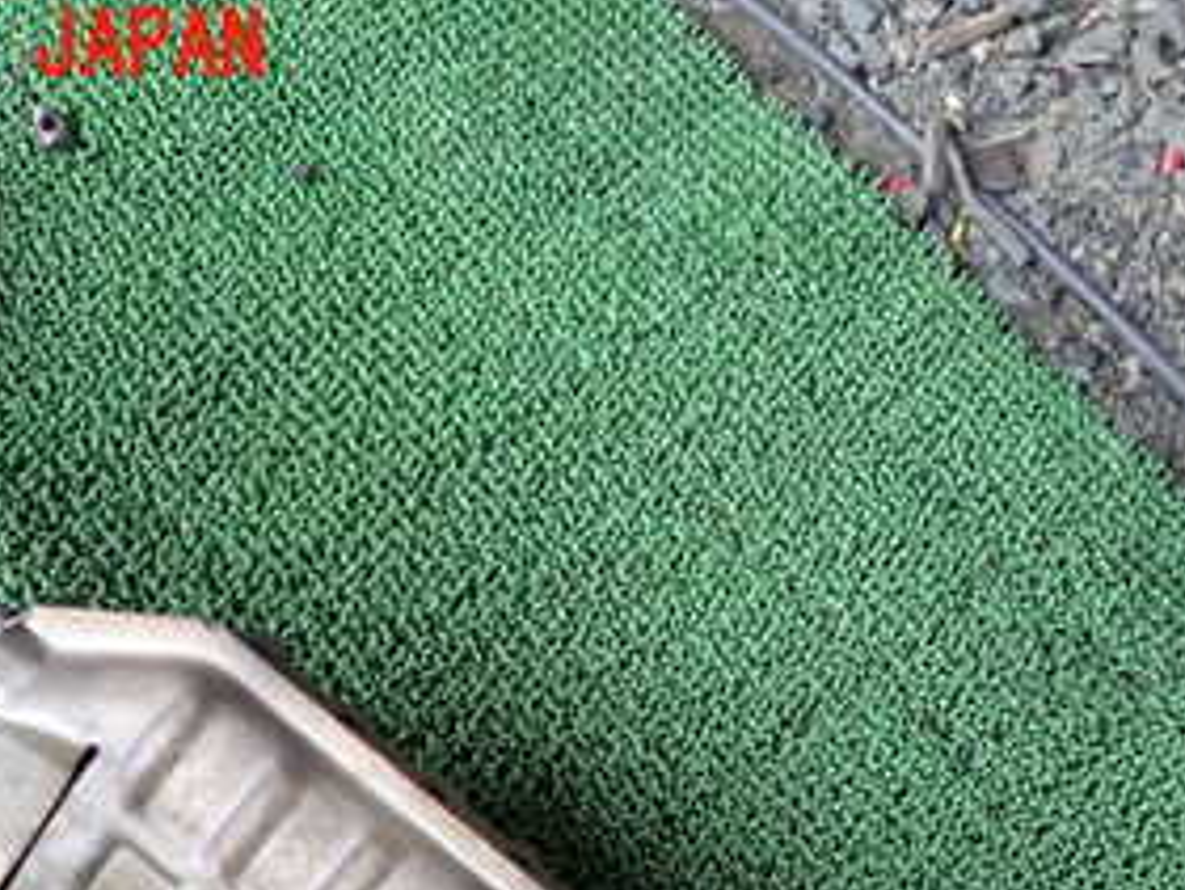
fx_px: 2192
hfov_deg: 30.1
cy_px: 945
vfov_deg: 21.9
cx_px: 763
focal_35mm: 64
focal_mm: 5.4
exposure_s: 1/30
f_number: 2.3
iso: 640
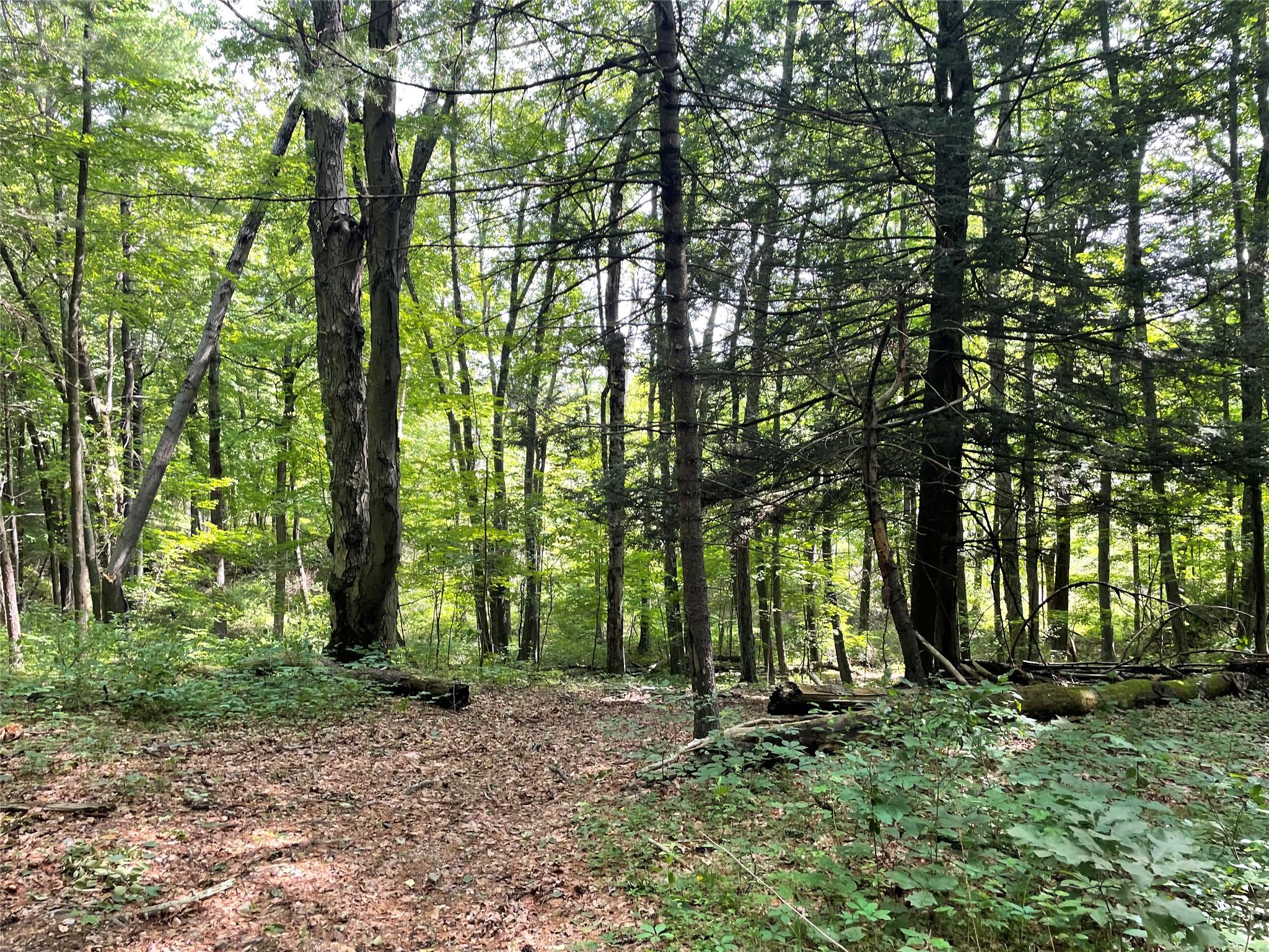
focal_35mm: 26
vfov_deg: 53.1
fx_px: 953
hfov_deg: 67.3
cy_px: 476
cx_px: 634
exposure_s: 1/121
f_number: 1.6
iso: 64
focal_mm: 4.2
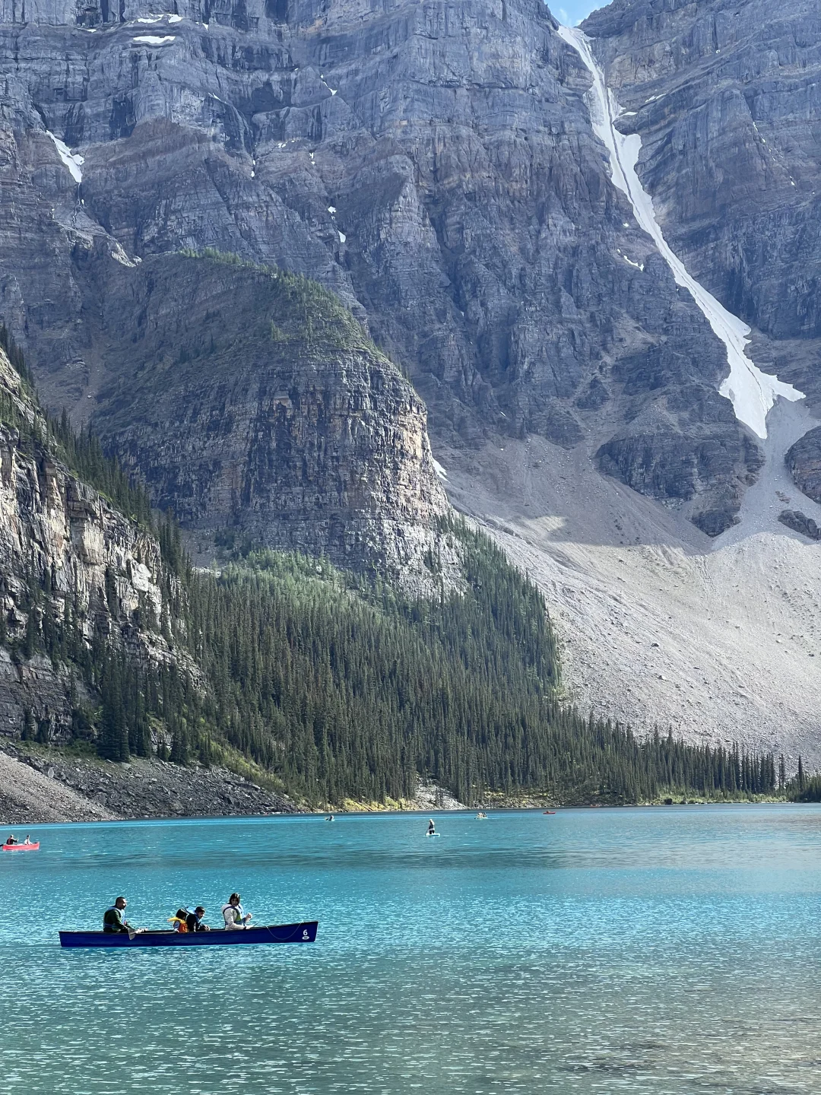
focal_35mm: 77
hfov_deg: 19.1
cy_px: 548
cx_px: 410
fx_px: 2435
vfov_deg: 25.3
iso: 32
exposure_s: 1/246
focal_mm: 9
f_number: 2.8
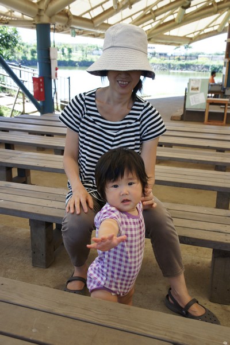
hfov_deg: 38.3
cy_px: 172
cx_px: 115
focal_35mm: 34
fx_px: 331
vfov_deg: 55.1
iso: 200
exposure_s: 1/100
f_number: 5.6
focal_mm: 23
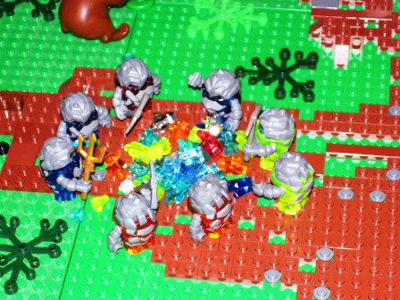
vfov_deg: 13.7
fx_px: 1248
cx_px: 200
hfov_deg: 18.2
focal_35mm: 108
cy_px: 150
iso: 160
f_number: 4.6
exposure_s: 1/90
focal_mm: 18
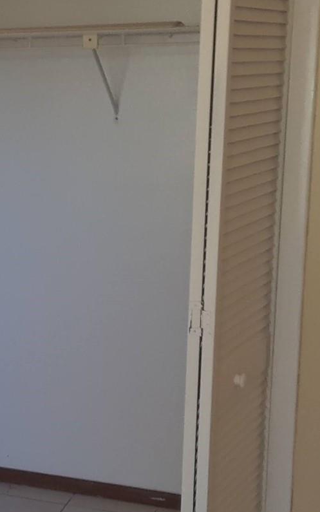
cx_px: -42
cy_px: 289
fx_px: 893
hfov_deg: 19.4
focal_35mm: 64
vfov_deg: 32.0
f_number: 1.9
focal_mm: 2.47
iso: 40
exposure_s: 1/30
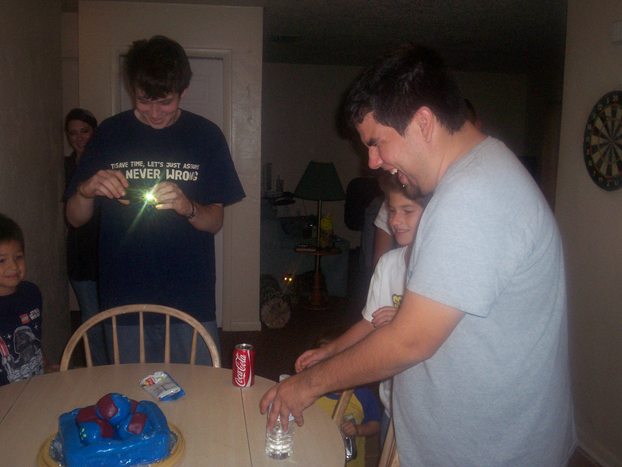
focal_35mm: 36
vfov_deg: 39.7
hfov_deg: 51.4
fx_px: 647
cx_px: 311
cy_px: 234
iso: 140
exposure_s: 1/64
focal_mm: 5.9
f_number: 4.5
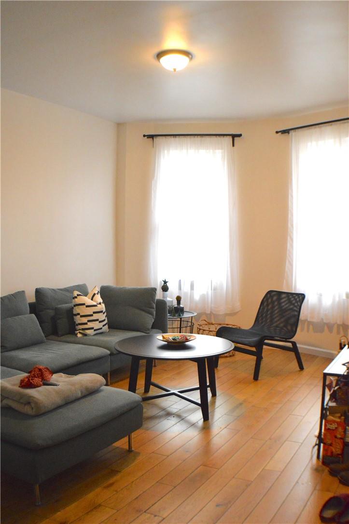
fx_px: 677
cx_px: 174
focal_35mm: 46
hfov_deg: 28.9
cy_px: 262
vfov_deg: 42.4
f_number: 4.2
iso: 3200
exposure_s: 1/200
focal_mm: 31
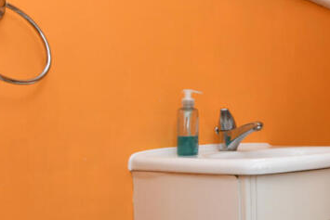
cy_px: 152
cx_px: 362
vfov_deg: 27.3
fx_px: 449
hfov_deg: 34.8
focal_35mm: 49
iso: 800
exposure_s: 1/60
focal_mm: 17
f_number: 11
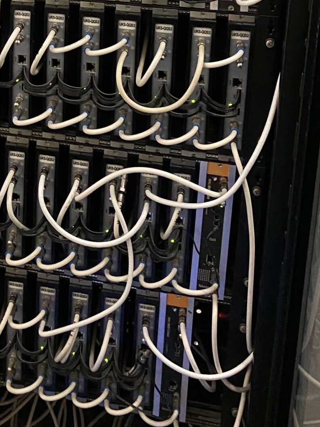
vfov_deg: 27.4
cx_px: -19
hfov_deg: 22.2
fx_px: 777
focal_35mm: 63
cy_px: -73
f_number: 1.8
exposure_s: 1/25
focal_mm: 4.25
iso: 640
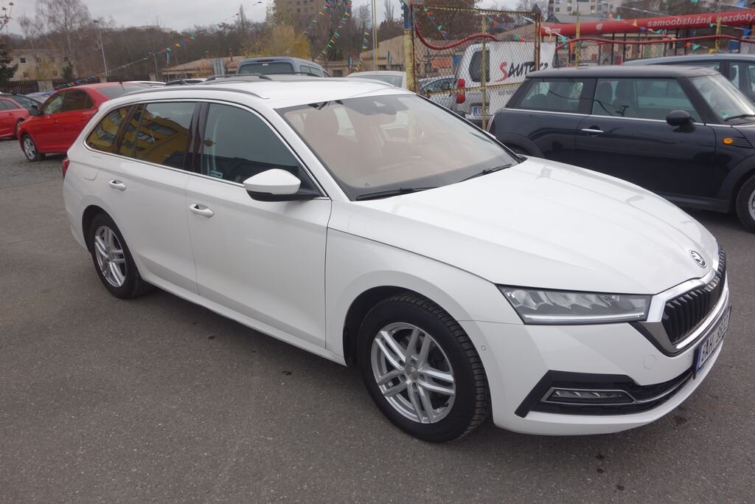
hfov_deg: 65.5
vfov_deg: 46.4
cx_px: 378
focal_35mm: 28
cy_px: 252
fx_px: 587
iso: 125
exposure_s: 1/125
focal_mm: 10.4
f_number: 5.6
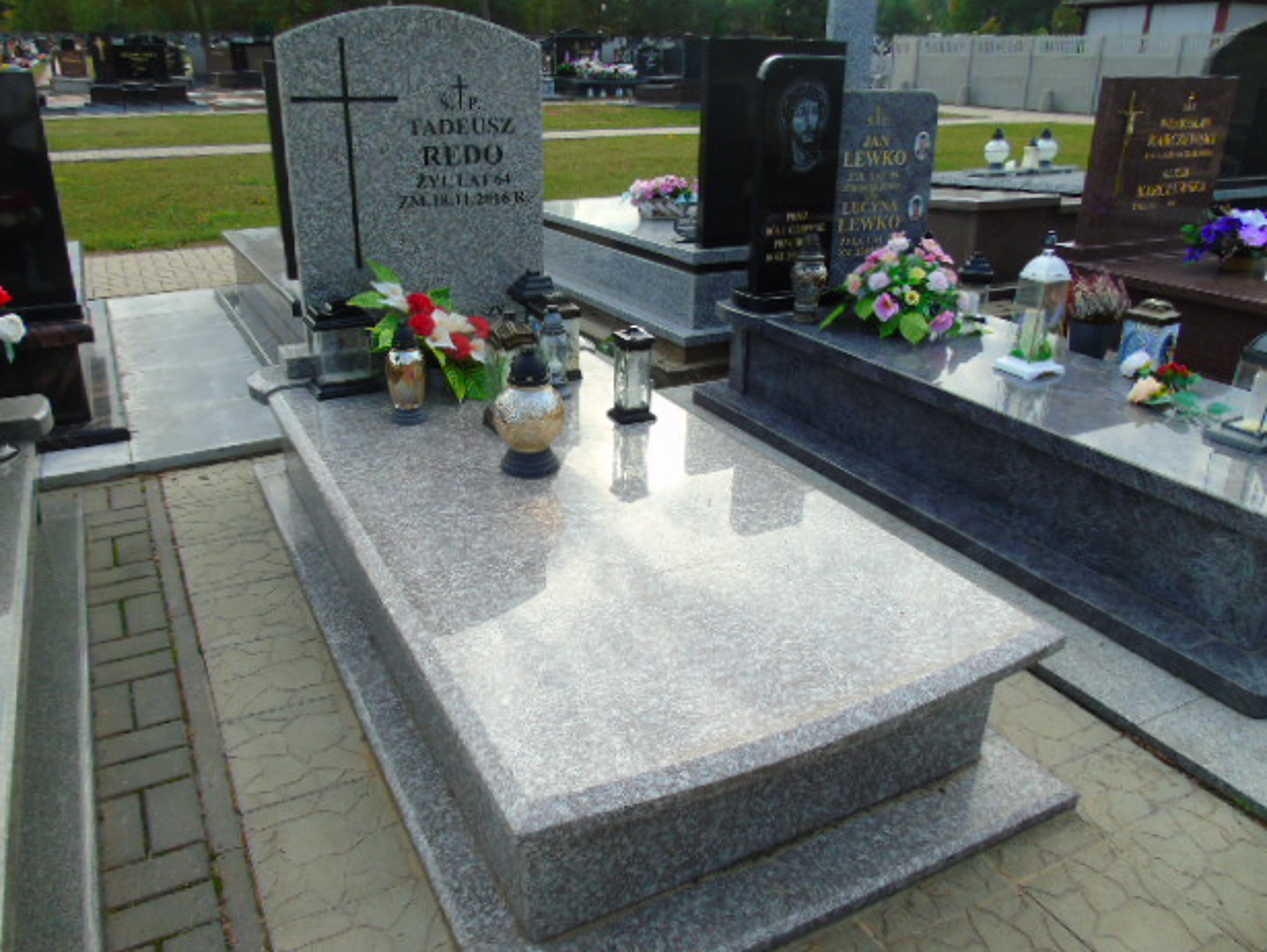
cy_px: 466
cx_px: 622
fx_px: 952
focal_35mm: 26
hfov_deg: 67.3
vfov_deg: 53.1
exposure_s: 1/250
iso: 80
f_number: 3.4
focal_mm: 4.4
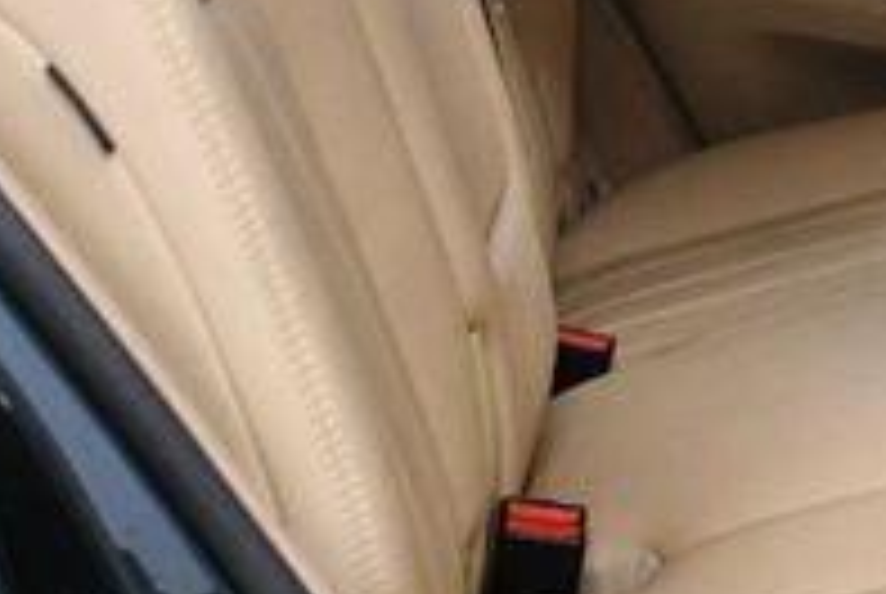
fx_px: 2884
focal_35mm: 117
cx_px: 917
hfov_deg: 17.0
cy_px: 146
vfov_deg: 11.7
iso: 1600
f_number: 3.5
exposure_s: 1/125
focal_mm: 18
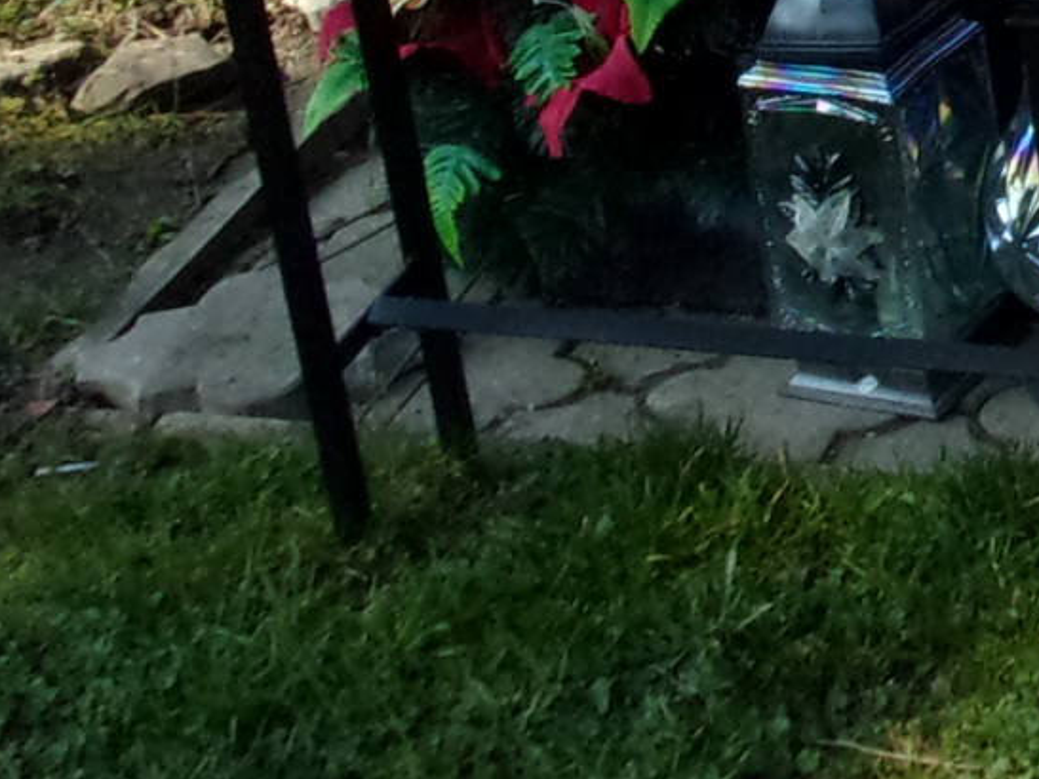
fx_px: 3990
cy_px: -293
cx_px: 1486
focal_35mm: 133
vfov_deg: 10.8
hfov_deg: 14.0
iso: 200
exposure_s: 1/100
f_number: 10.8
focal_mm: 5.1
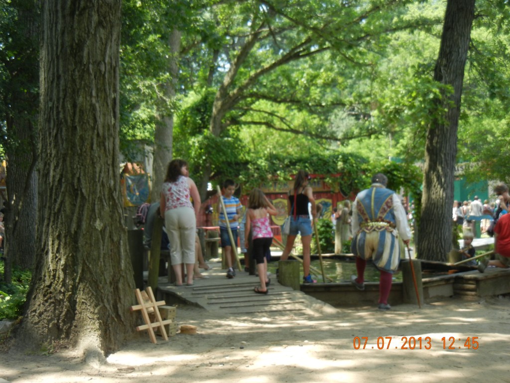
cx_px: 255
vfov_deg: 24.8
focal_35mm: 59
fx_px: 869
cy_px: 192
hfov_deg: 32.7
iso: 160
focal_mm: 10.6
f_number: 4
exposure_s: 1/166
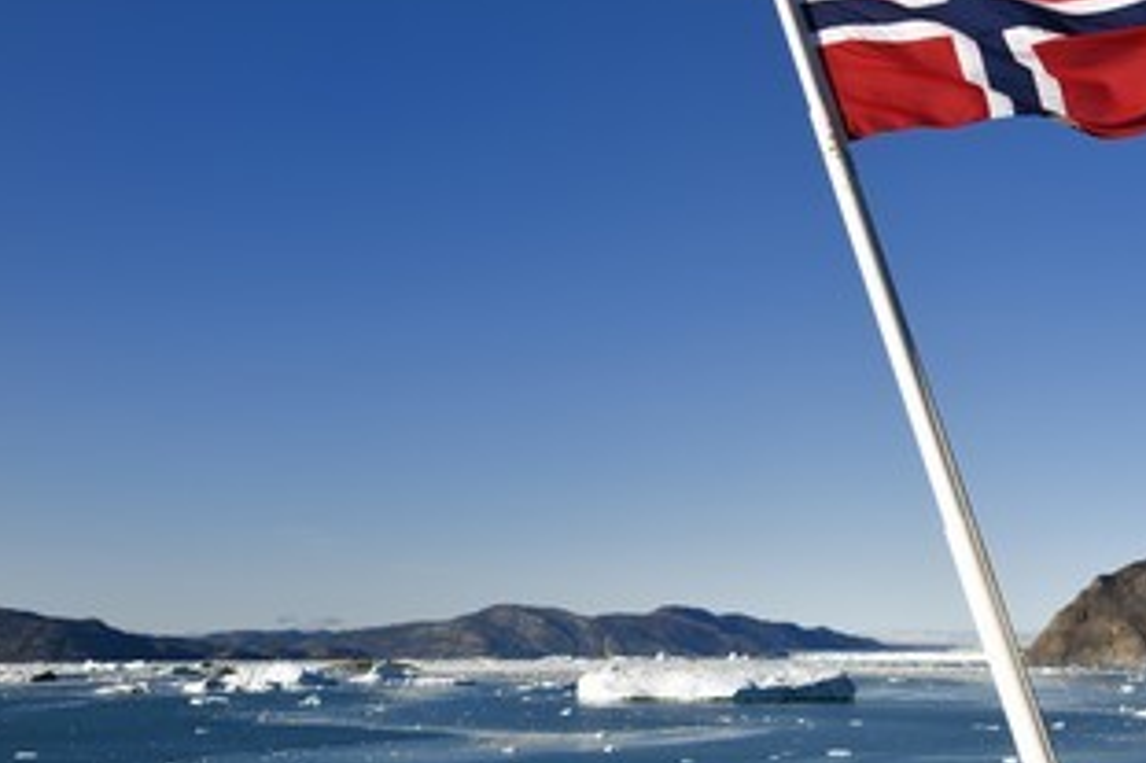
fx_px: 1718
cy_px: 313
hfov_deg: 36.6
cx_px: 752
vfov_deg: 25.0
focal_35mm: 54
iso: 200
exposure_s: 1/400
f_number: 13
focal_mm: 40
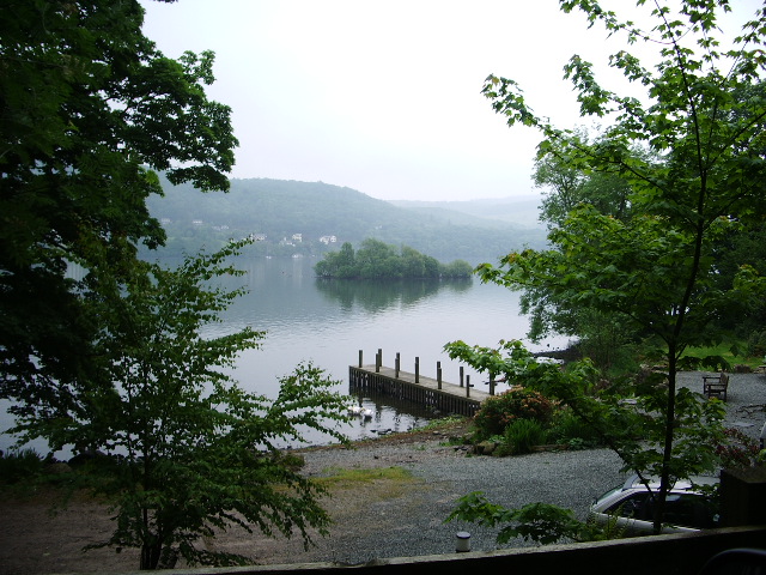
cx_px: 383
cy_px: 288
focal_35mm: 35
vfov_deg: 40.7
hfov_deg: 52.6
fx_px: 774
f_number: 2.6
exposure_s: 1/80
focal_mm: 5.8
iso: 50
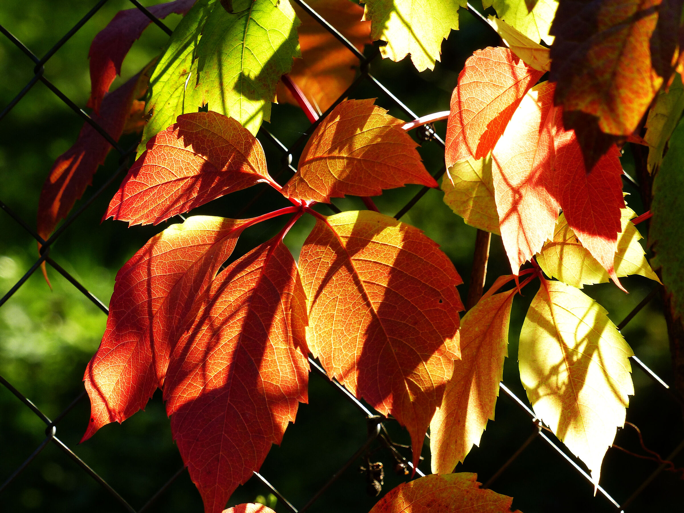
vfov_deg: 5.8
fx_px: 5098
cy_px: 256
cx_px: 342
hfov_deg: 7.7
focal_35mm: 258
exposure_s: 1/125
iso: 100
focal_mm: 46.5
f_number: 4
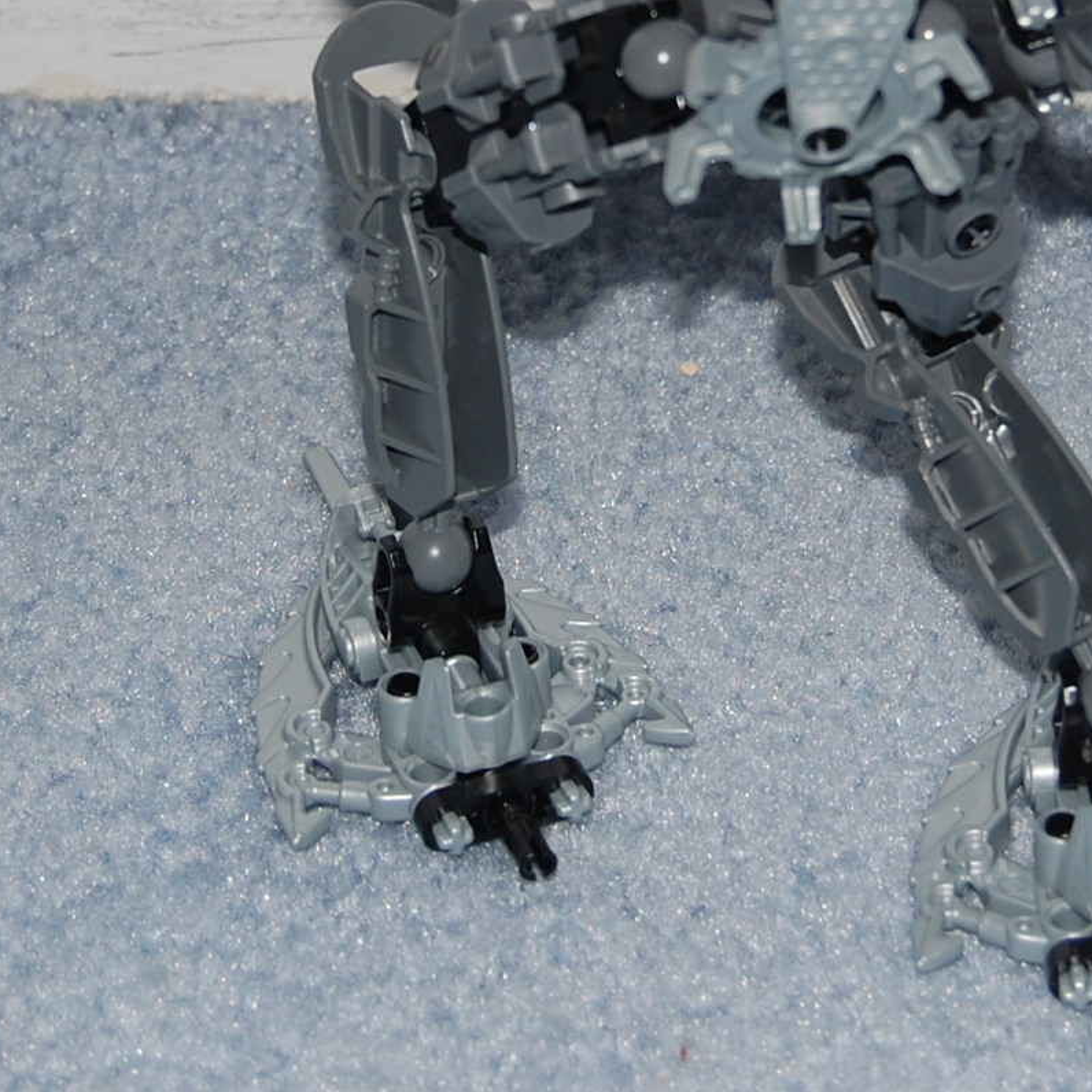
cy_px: 102
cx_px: 745
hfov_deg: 12.7
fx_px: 4890
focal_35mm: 137
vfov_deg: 12.6
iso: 200
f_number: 5.6
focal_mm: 38
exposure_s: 1/125
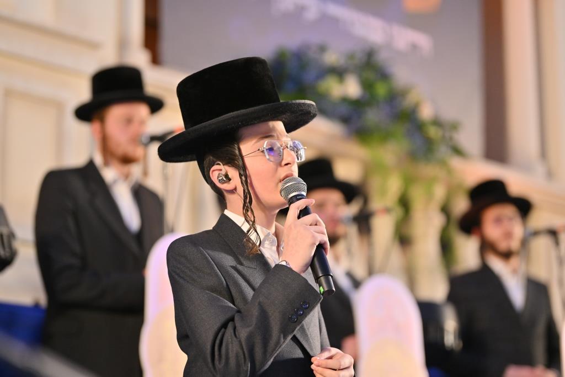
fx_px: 1962
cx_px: 282
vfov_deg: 11.0
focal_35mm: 125
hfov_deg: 16.4
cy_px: 188
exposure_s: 1/320
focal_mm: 125
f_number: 2.8
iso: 800
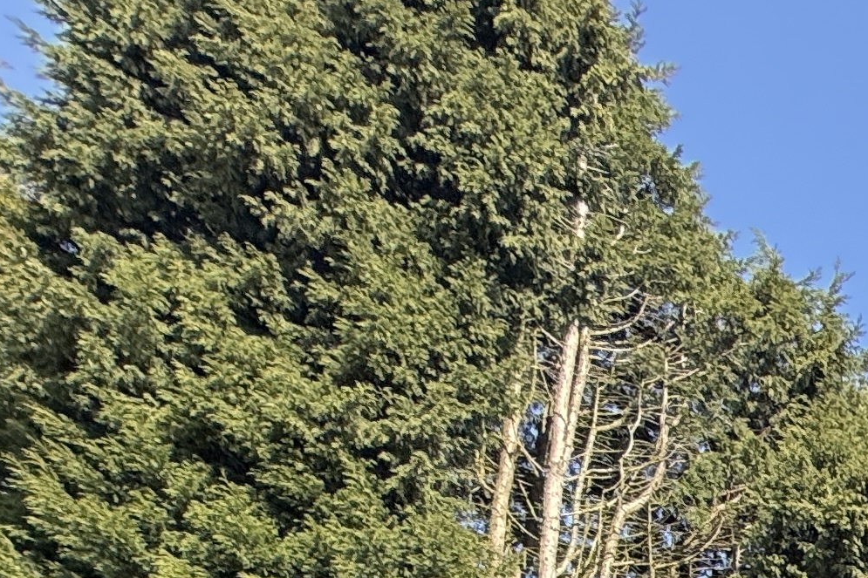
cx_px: 1631
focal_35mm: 59
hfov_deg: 20.7
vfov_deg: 16.8
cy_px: 1178
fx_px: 1422
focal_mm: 2.22
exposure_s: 1/307
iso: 64
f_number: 2.2
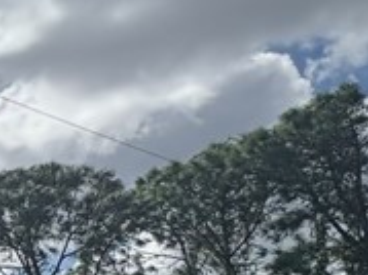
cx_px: -376
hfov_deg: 17.3
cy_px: 410
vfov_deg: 16.7
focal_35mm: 80
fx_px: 850
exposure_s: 1/3390
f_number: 2.2
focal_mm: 2.22
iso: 64
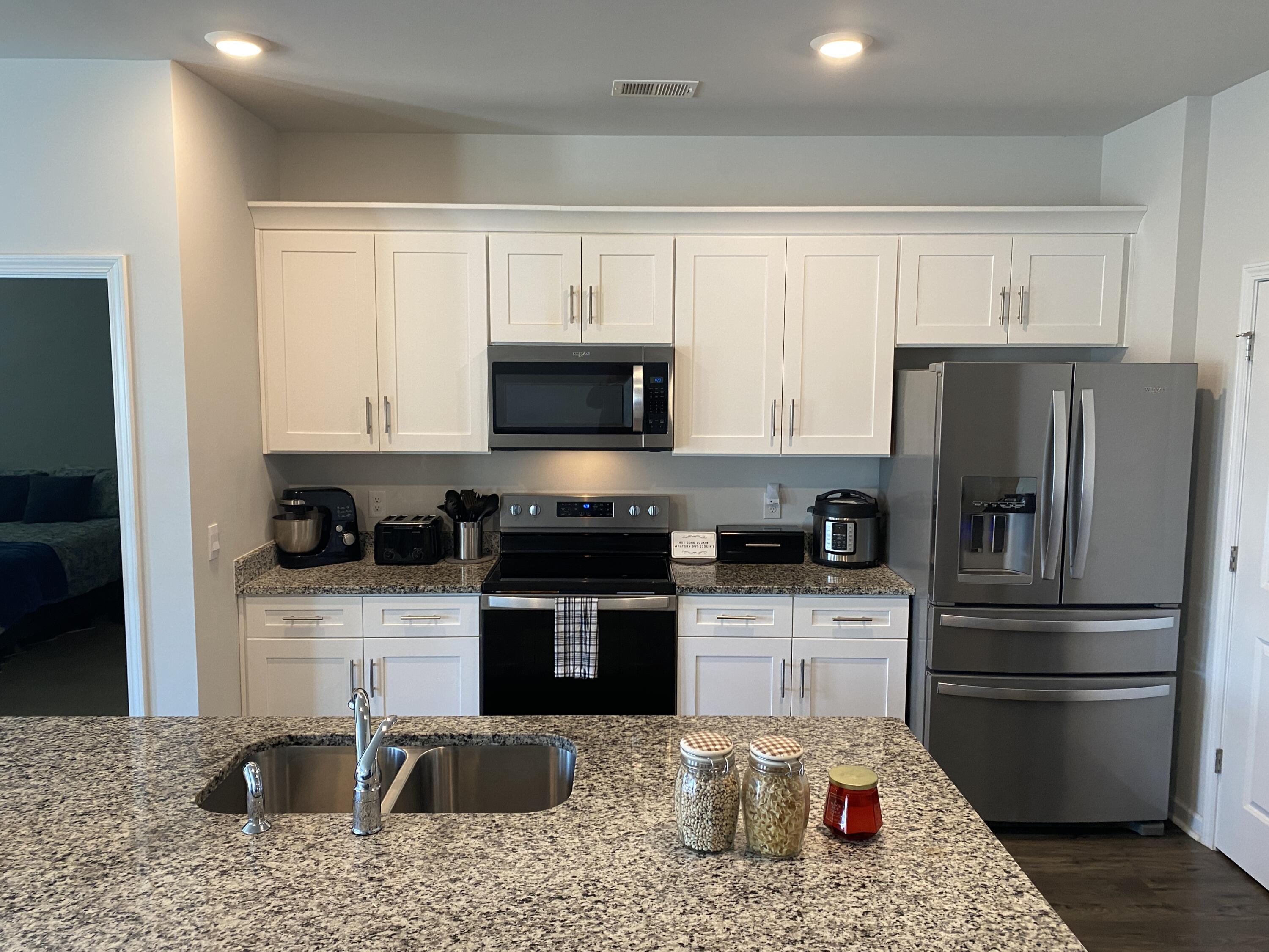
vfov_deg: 53.1
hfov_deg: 67.3
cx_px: 634
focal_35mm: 26
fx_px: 953
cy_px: 476
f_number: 1.8
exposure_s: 1/60
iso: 100
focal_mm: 4.25
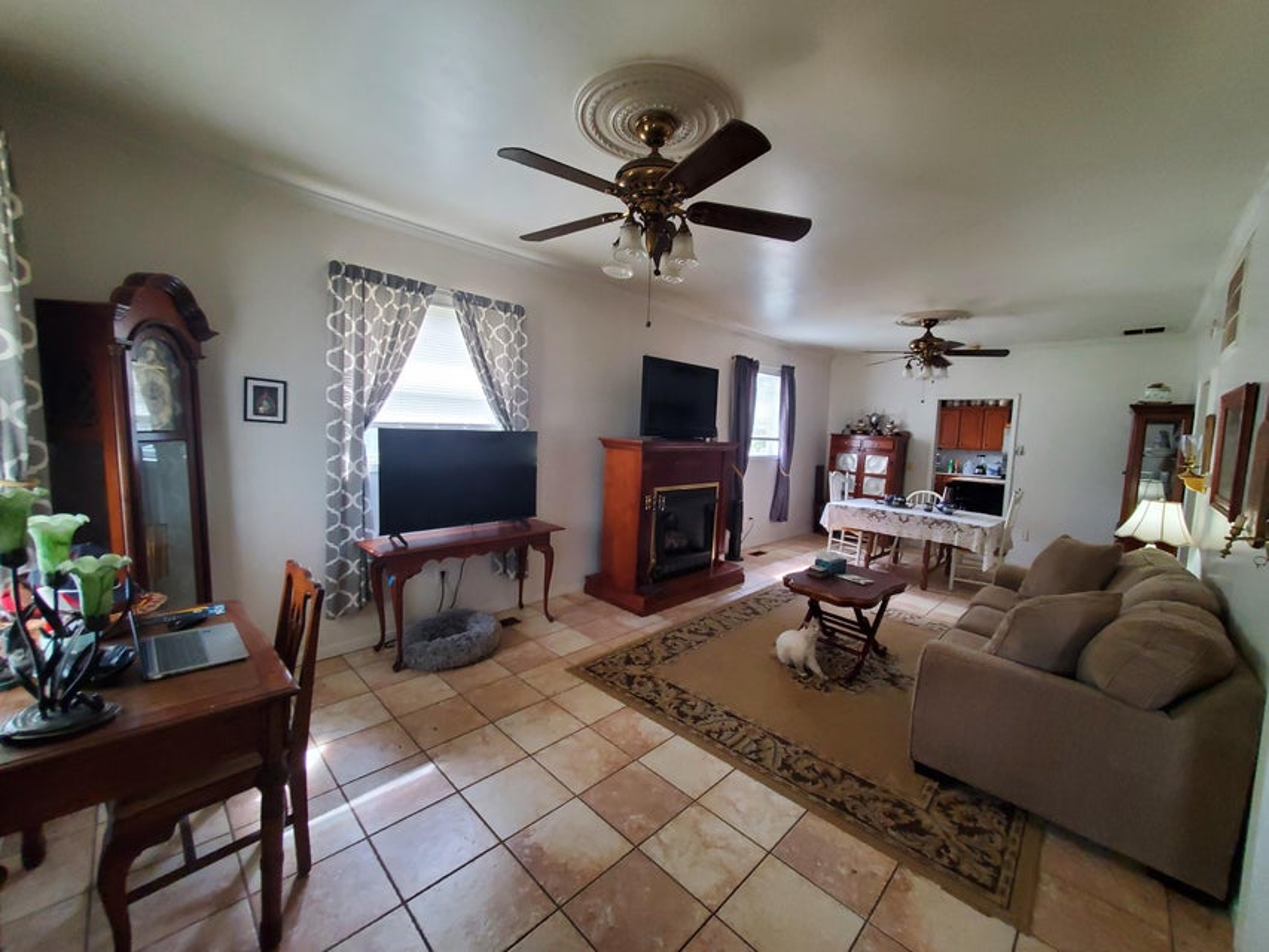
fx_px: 477
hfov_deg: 106.2
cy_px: 476
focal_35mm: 13
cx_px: 634
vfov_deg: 89.9
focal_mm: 1.8
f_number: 2.2
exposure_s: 1/60
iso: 250
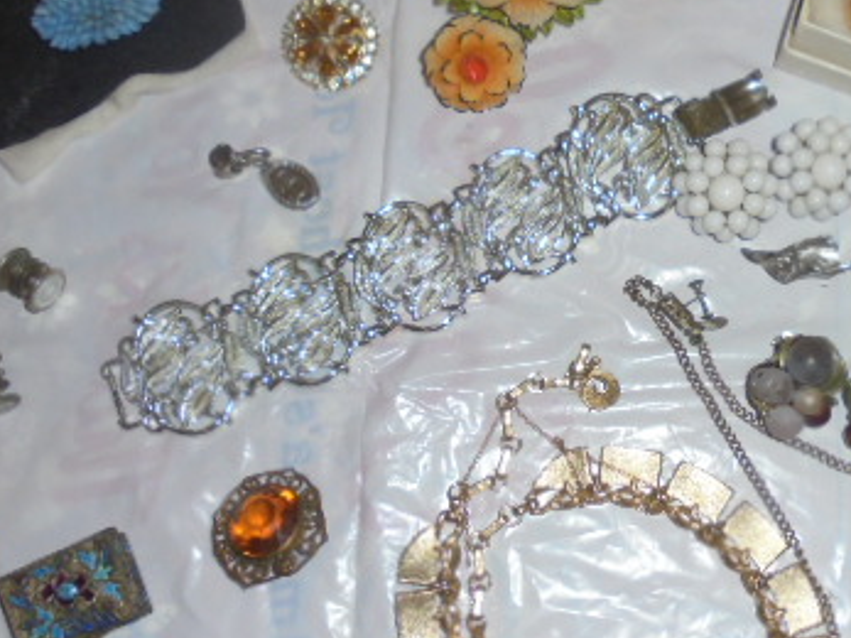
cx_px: 564
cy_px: 314
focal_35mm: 48
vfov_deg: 30.2
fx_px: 1180
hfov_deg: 39.2
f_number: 3.5
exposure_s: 1/30
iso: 100
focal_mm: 4.6
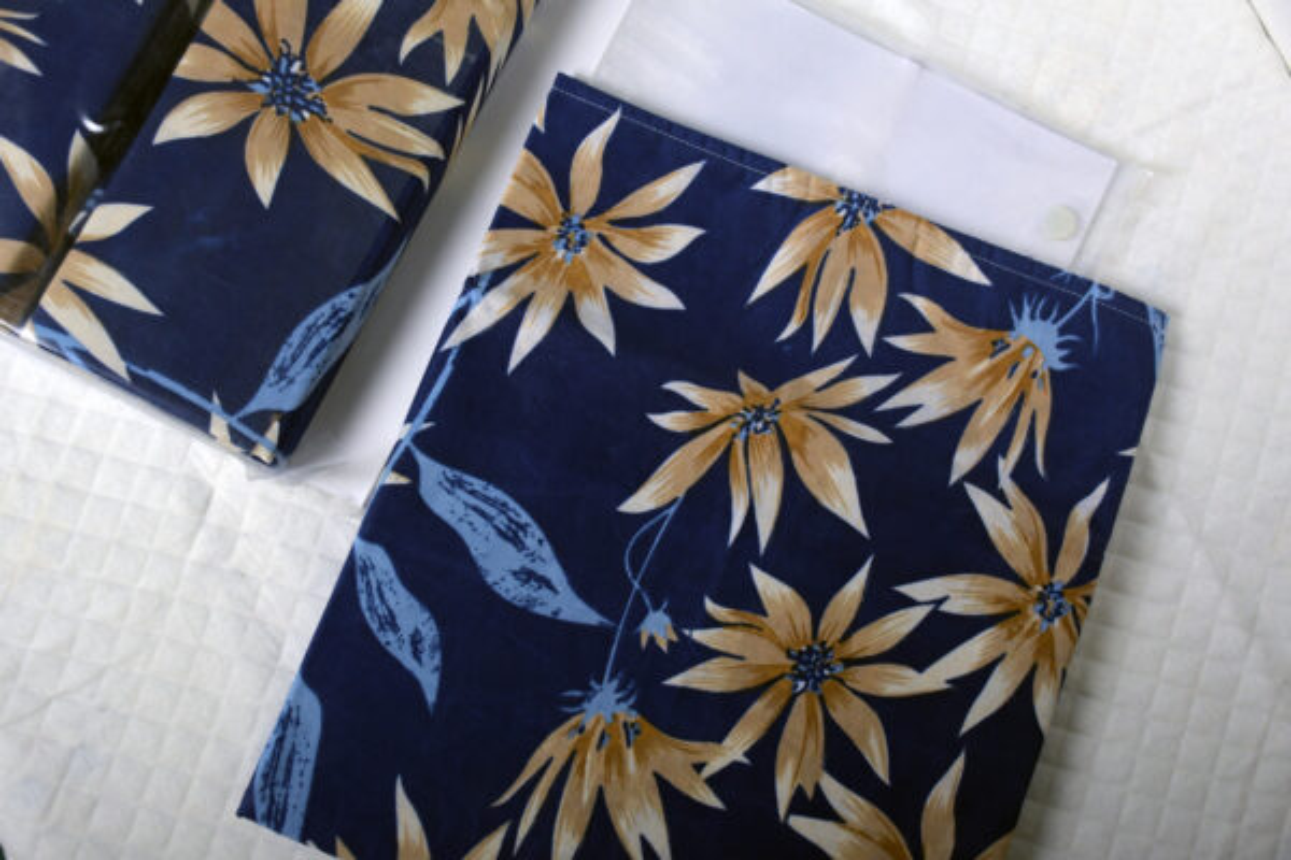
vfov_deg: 28.1
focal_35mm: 48
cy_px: 430
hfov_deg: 41.1
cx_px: 646
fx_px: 1721
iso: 1600
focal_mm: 32
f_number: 5.6
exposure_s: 1/200
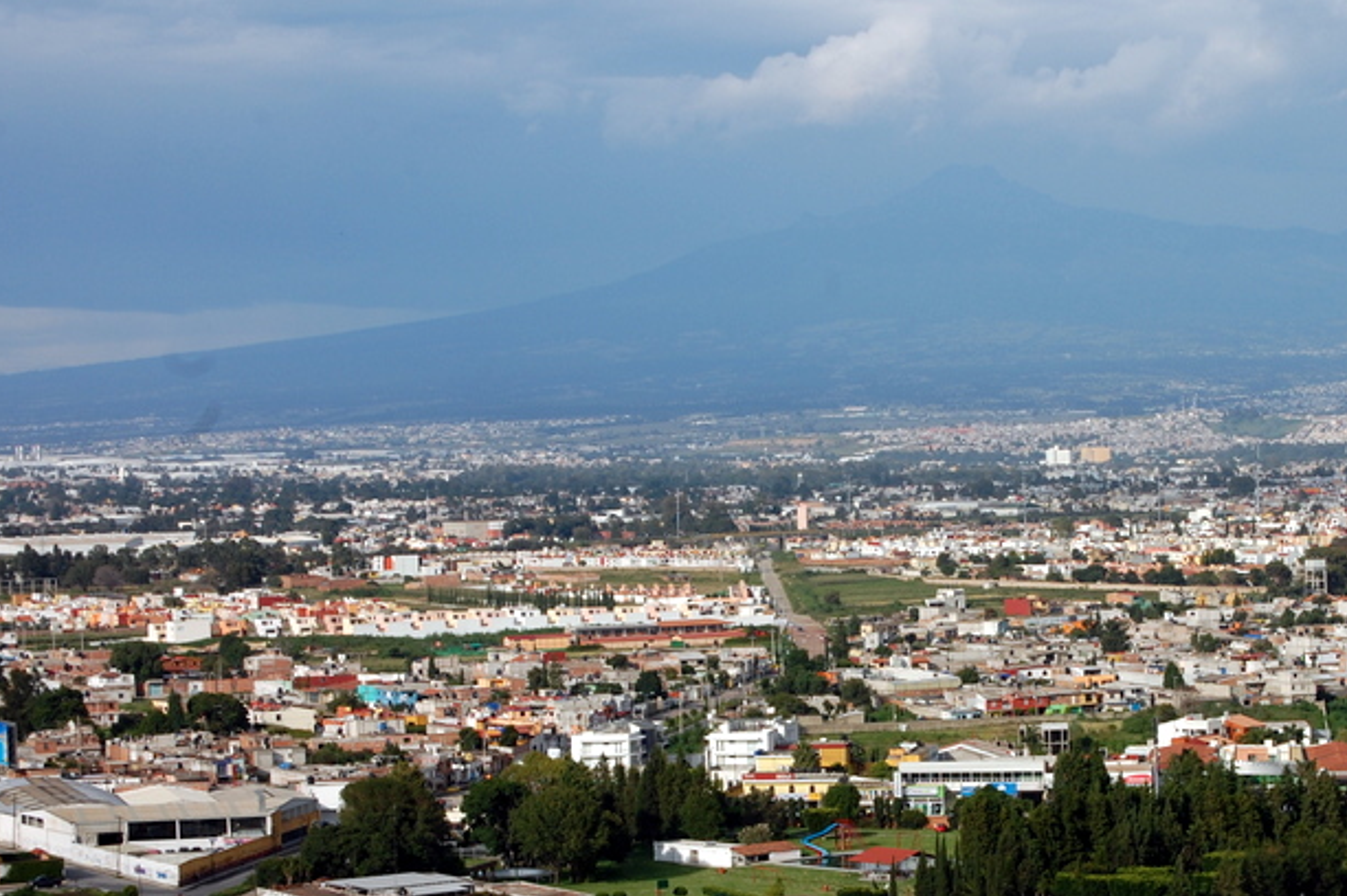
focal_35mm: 108
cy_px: 531
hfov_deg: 19.0
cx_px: 853
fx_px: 4026
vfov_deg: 12.7
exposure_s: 1/400
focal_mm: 55
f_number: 10
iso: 200
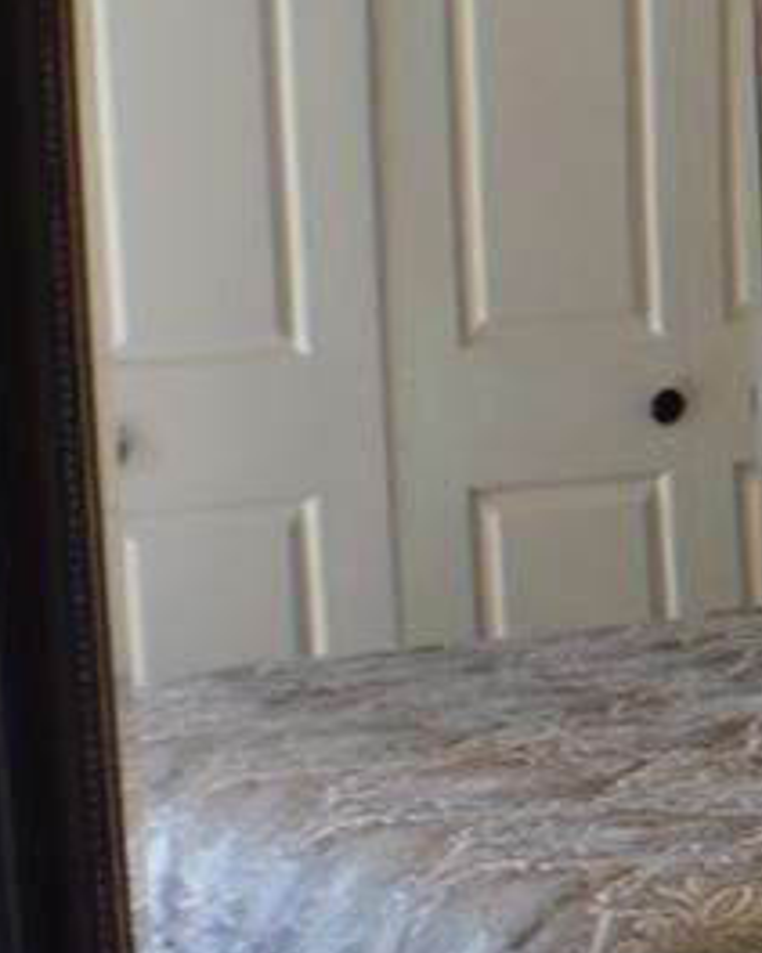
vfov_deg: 8.1
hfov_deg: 5.8
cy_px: 498
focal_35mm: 239
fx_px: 6741
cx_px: 2640
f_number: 4.2
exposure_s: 1/60
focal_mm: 28
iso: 500
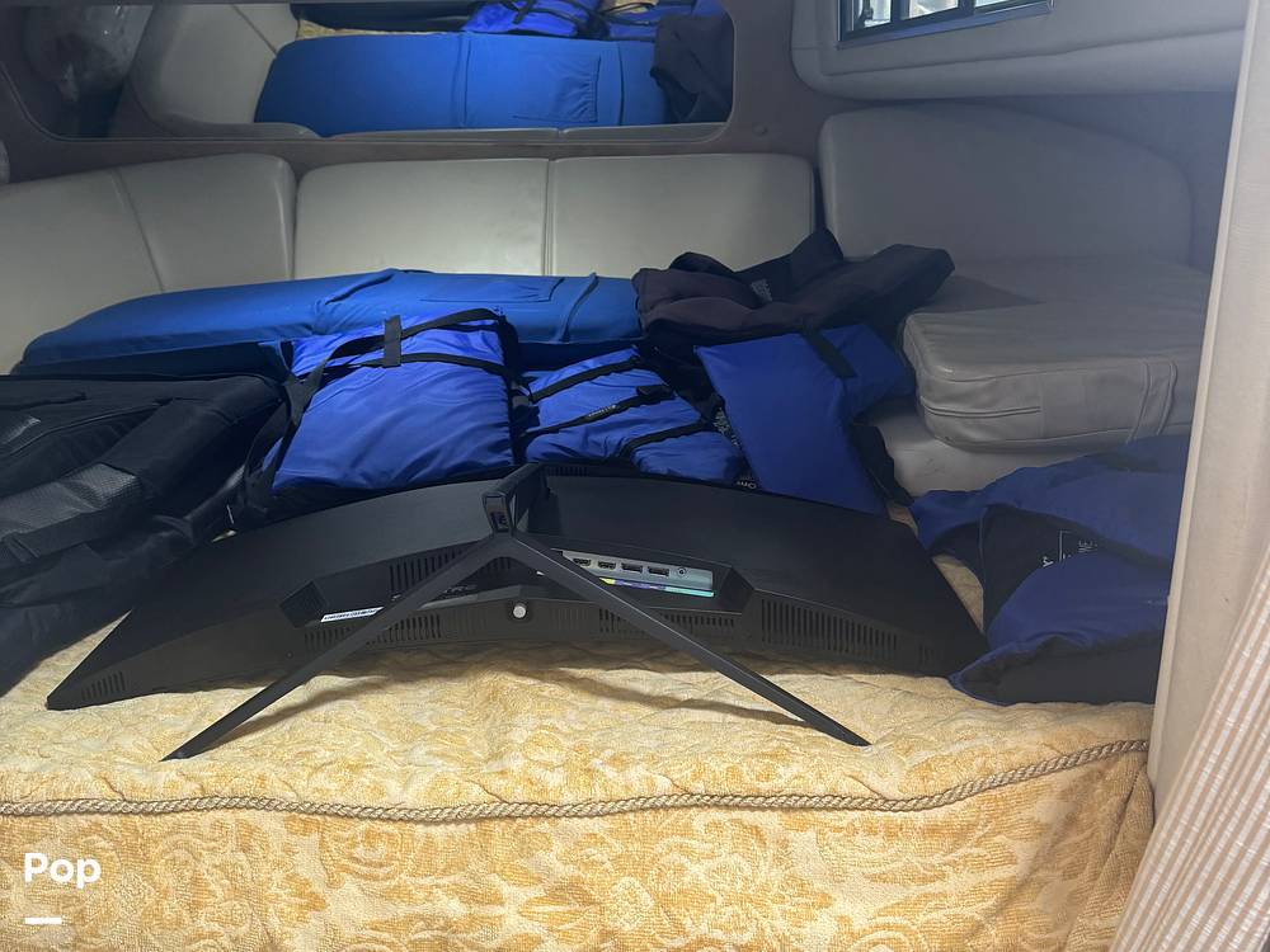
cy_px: 476
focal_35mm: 24
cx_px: 635
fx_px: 881
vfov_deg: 56.8
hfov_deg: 71.6
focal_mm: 6.76
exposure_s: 1/60
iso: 200
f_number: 1.78
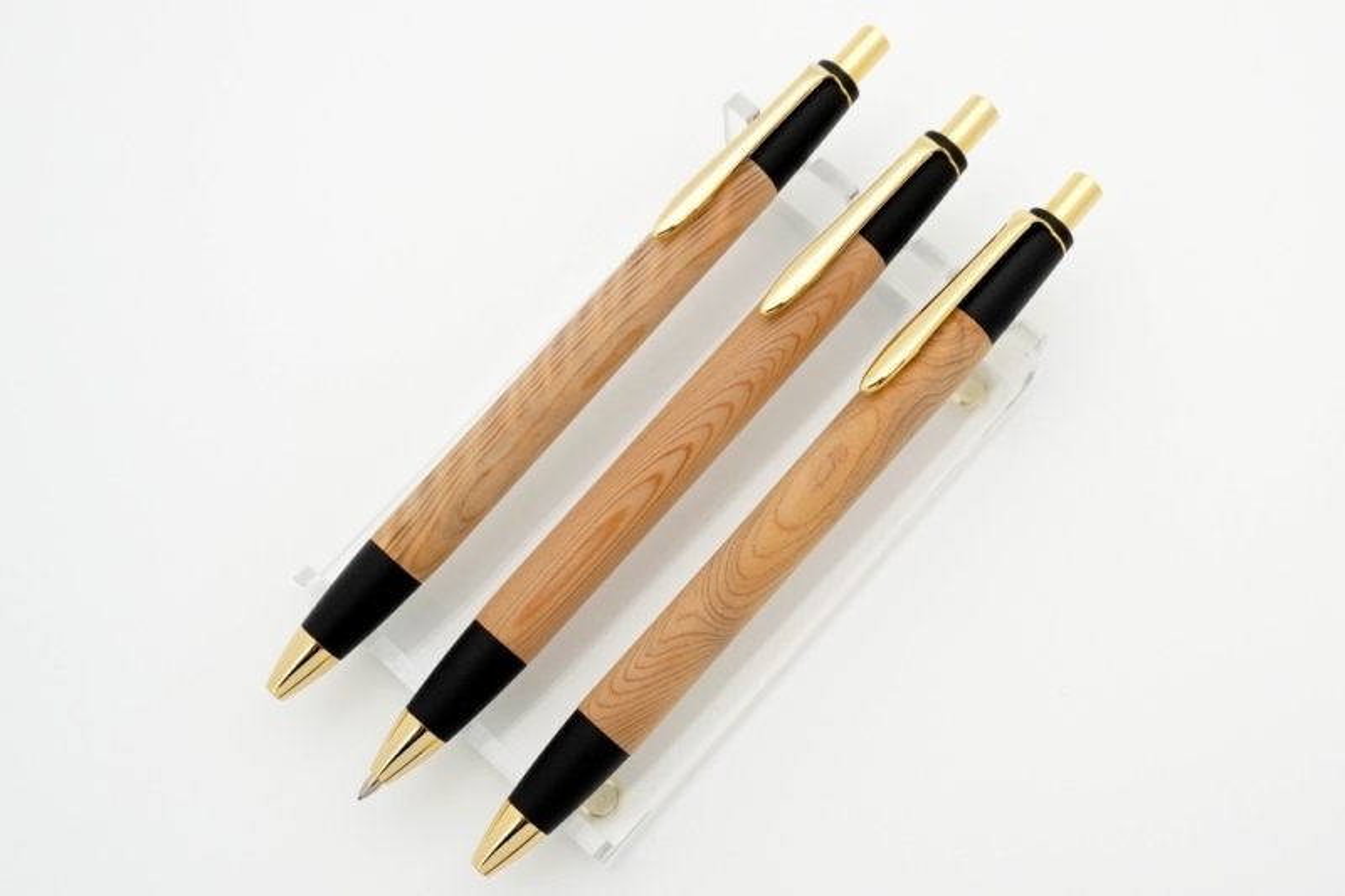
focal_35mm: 24
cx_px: 672
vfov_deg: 53.1
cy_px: 448
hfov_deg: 73.8
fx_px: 896
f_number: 5.6
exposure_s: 1/80
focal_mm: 16
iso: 400
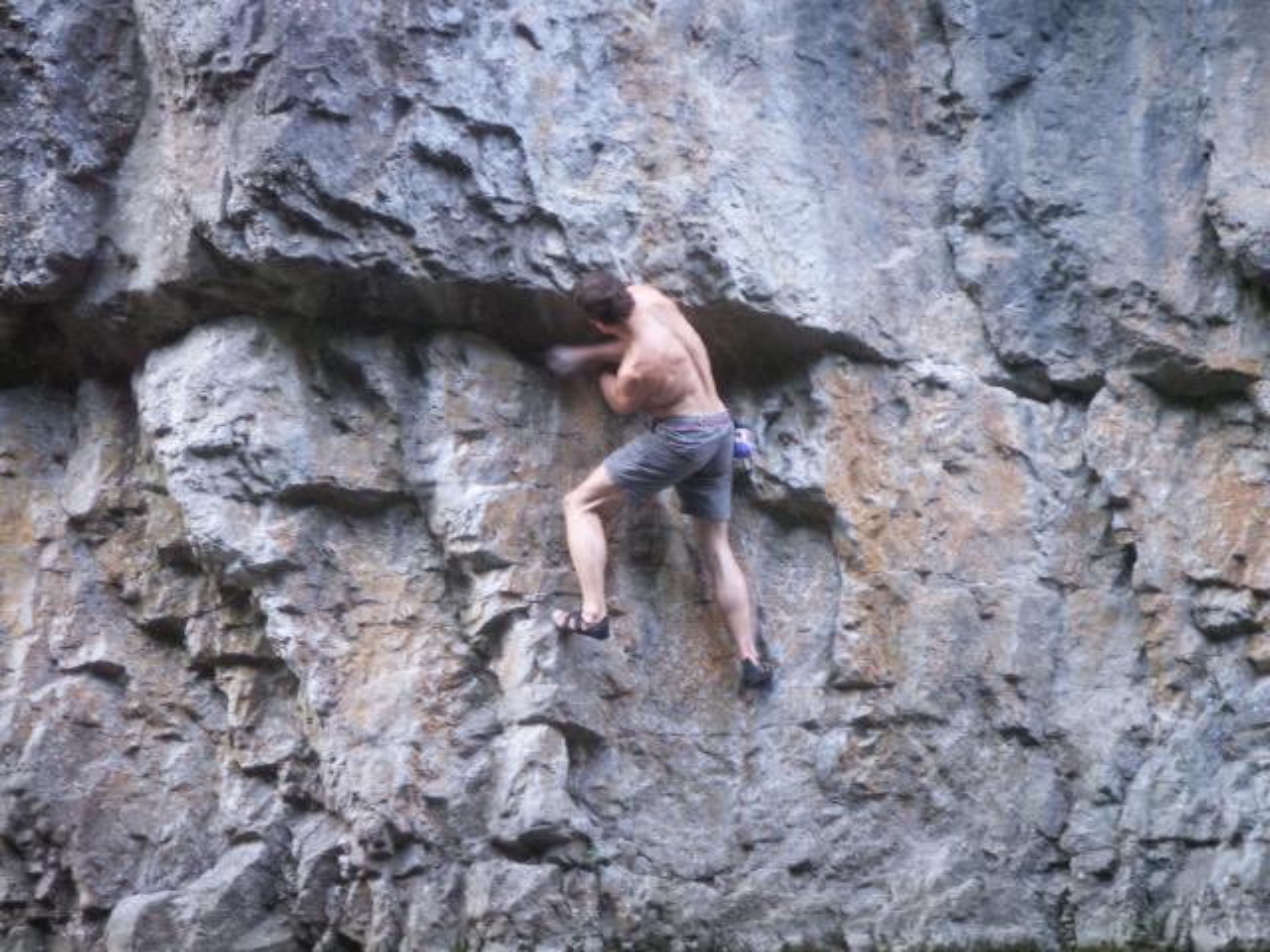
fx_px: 4072
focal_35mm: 111
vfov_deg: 13.3
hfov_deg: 17.7
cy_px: 476
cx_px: 635
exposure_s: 1/20
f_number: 3.8
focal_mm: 23.1
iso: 160
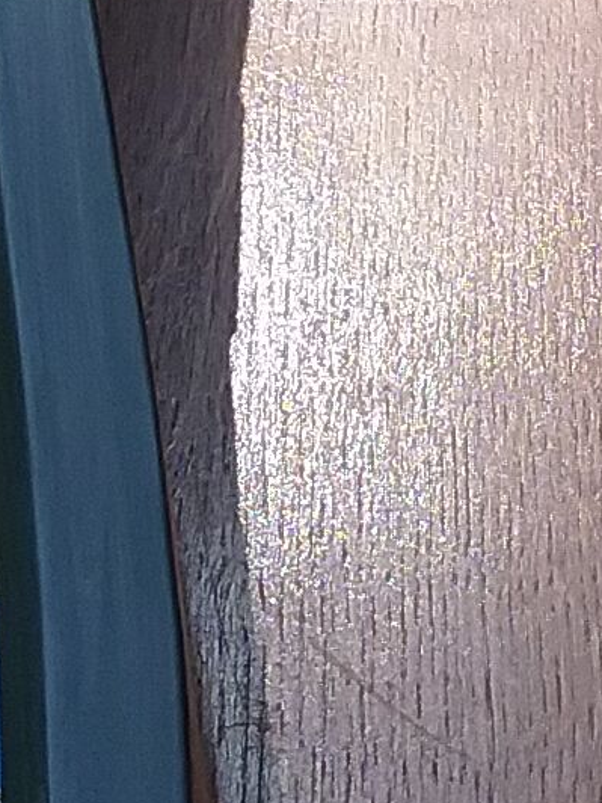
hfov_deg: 9.8
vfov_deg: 13.0
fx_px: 3501
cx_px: 613
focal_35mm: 151
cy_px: 220
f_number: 2.2
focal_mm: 3.3
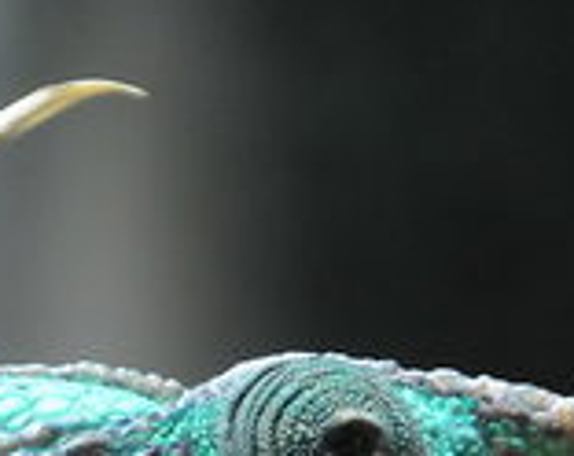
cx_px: -66
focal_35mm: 1084
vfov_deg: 1.4
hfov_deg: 1.8
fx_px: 18369
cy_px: 688
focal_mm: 200
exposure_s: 1/50
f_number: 6.3
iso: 1250
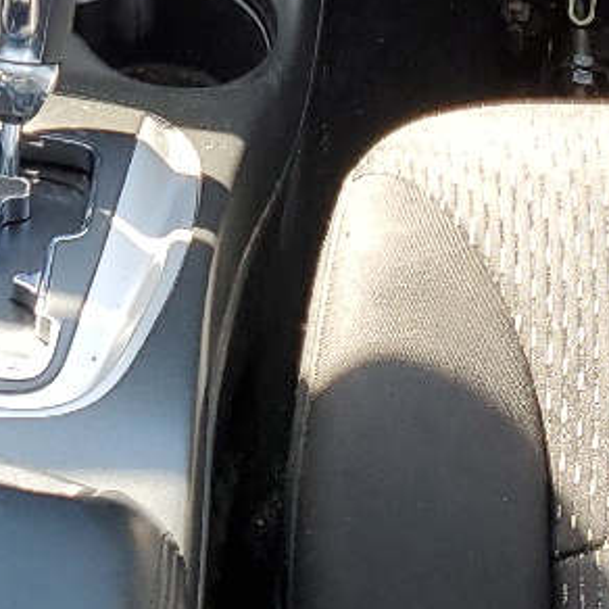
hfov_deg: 13.5
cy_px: -384
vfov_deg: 12.9
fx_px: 2508
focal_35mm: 126
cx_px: -83
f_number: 1.5
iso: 50
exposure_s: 1/167
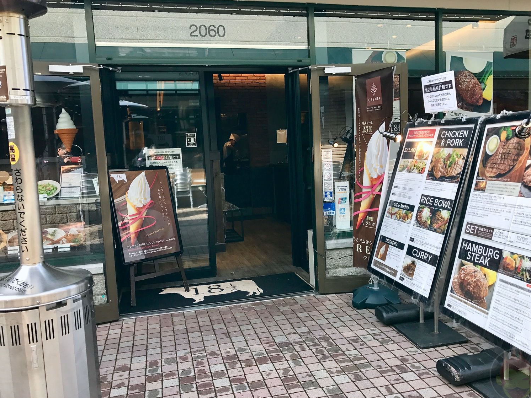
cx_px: 284
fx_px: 460
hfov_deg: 59.9
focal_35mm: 30
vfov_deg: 46.8
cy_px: 201
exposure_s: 1/374
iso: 20
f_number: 1.8
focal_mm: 3.99
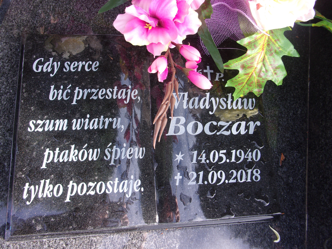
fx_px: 269
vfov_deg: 49.7
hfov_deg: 63.4
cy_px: 124
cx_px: 166
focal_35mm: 28
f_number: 3.9
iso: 80
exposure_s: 1/75
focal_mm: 5.1
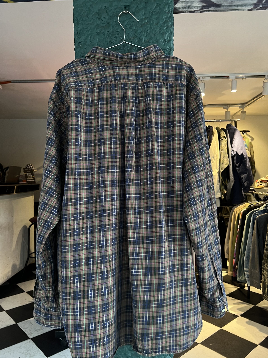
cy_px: 179
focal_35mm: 26
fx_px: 268
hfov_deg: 53.1
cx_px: 134
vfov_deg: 67.3
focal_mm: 5.7
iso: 125
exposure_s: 1/66
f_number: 1.5
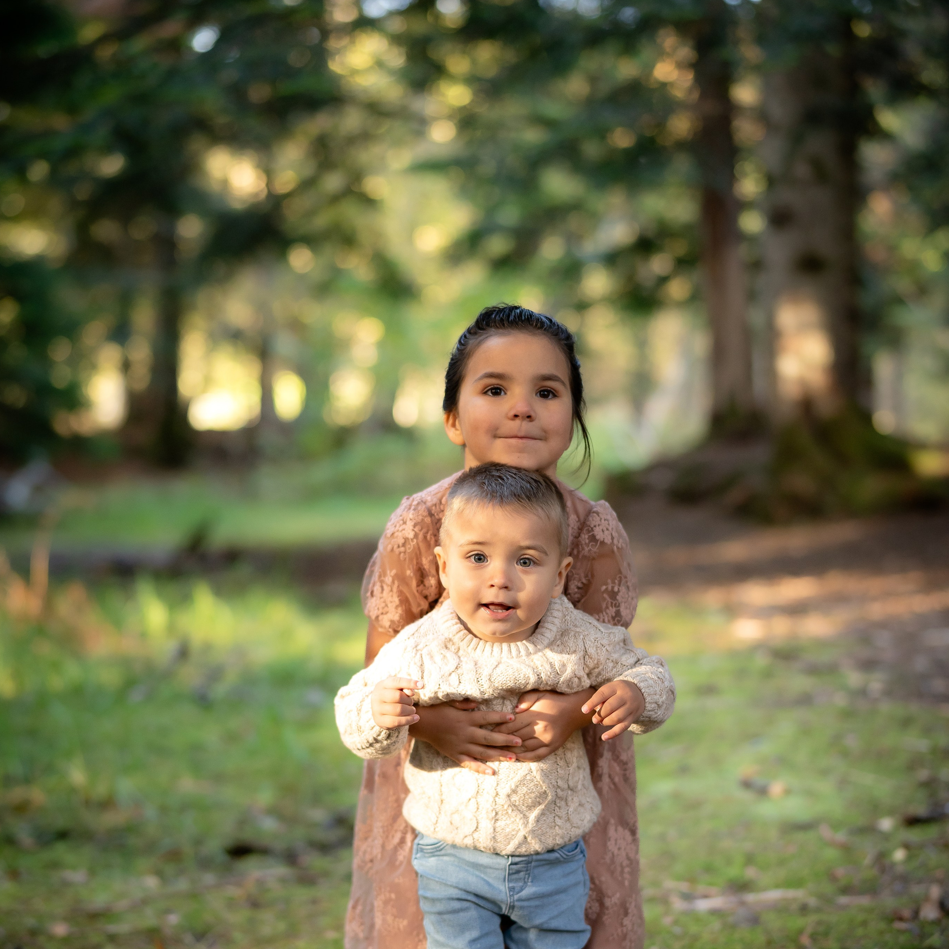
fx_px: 1985
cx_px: 473
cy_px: 650
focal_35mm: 64
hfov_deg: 26.9
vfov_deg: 26.7
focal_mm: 50
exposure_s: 1/500
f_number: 1.6
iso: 1250
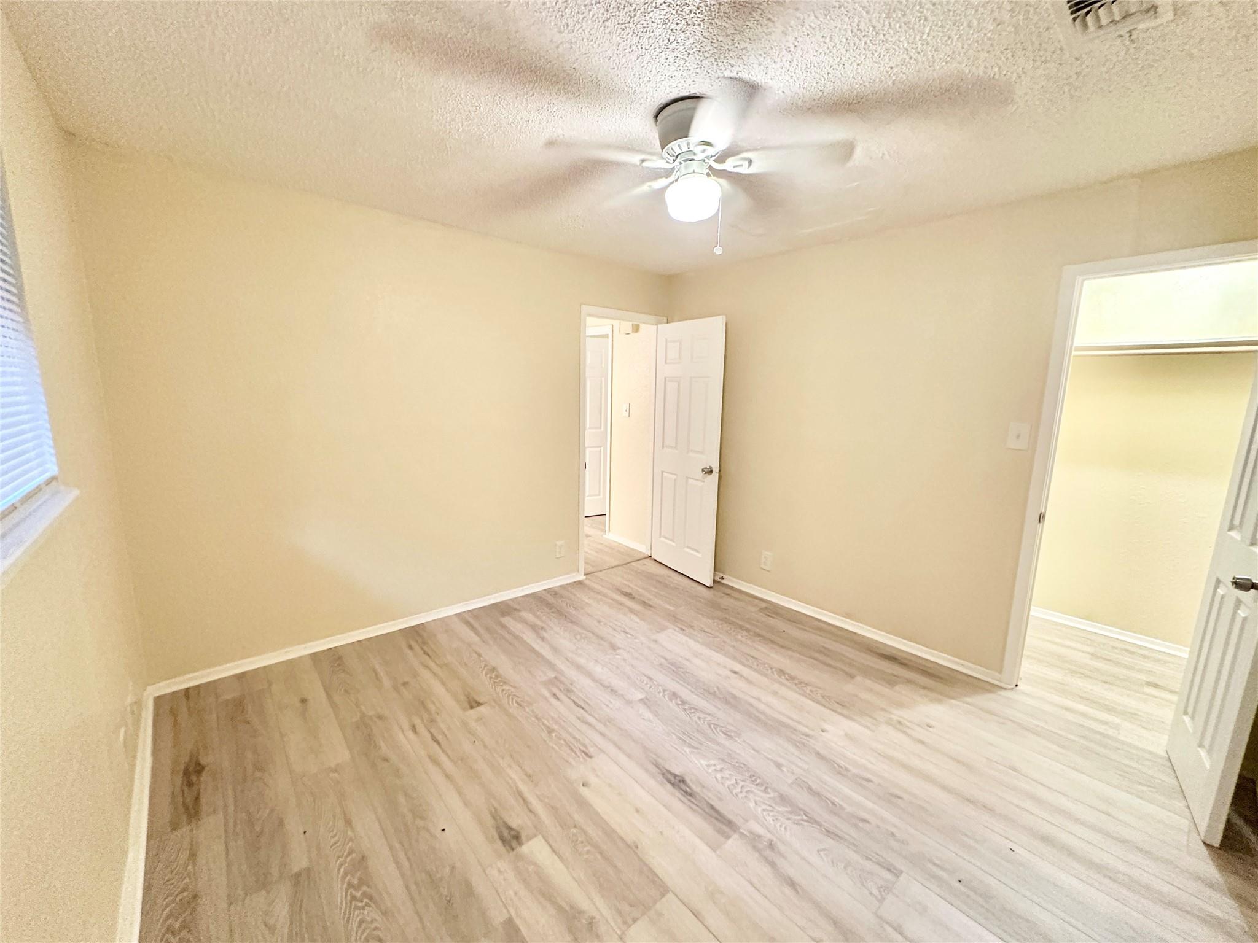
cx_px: 629
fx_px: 509
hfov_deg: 102.1
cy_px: 472
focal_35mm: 14
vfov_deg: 85.7
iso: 500
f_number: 2.2
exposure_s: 1/60
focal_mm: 2.22
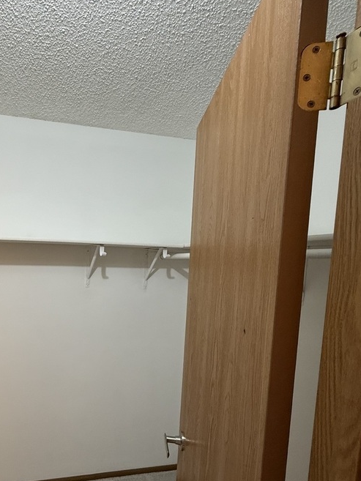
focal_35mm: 23
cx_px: 70
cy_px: 294
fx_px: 320
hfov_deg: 54.7
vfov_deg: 72.9
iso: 320
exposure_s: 1/120
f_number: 2.2
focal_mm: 2.22
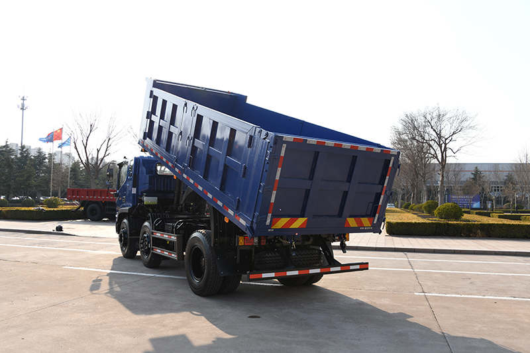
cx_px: 265
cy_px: 176
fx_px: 412
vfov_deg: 46.4
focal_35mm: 28
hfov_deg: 65.5
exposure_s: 1/100
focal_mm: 28
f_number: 9
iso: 125
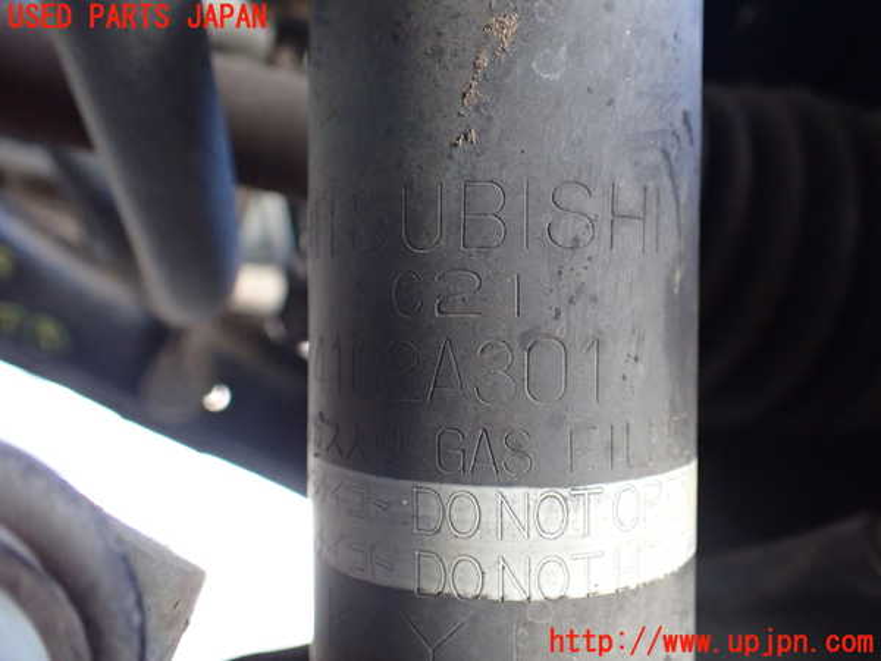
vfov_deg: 46.8
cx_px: 440
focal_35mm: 30
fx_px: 764
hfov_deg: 60.0
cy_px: 330
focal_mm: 5.4
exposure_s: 1/125
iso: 800
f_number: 2.3
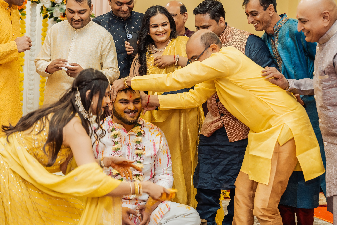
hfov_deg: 28.8
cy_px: 112
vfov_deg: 19.5
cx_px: 168
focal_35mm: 70
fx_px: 655
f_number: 4.5
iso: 1250
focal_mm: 70
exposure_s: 1/160
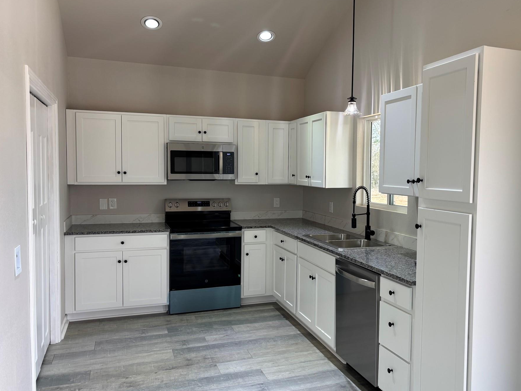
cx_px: 294
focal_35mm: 30
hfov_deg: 59.8
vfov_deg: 46.8
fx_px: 451
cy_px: 194
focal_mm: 5.96
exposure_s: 1/120
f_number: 1.6
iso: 64
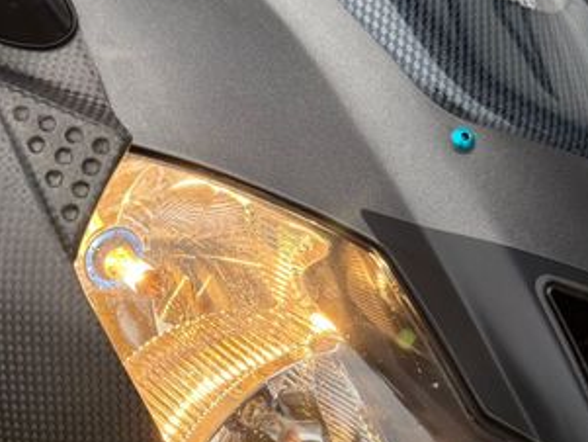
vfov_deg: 28.3
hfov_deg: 37.5
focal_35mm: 51
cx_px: 273
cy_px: 313
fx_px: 867
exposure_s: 1/243
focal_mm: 6.76
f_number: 1.78
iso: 125
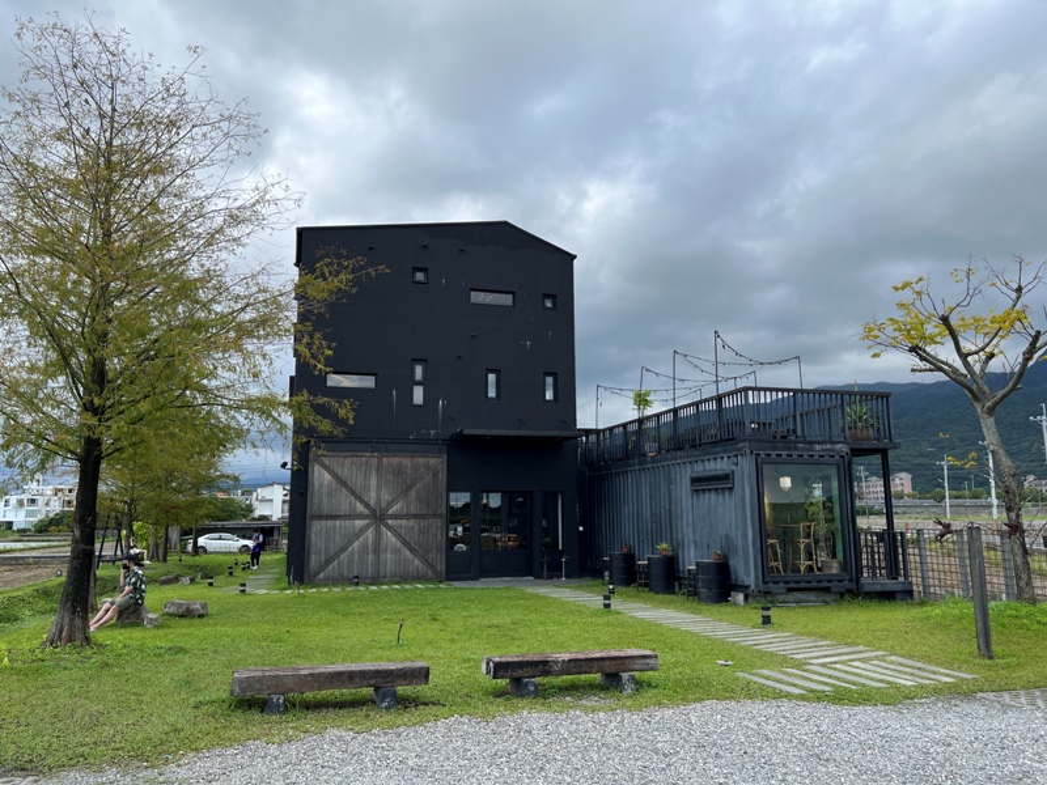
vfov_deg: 53.1
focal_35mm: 26
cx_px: 524
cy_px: 392
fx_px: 786
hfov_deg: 67.3
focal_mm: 5.7
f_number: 1.5
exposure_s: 1/1224
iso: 50
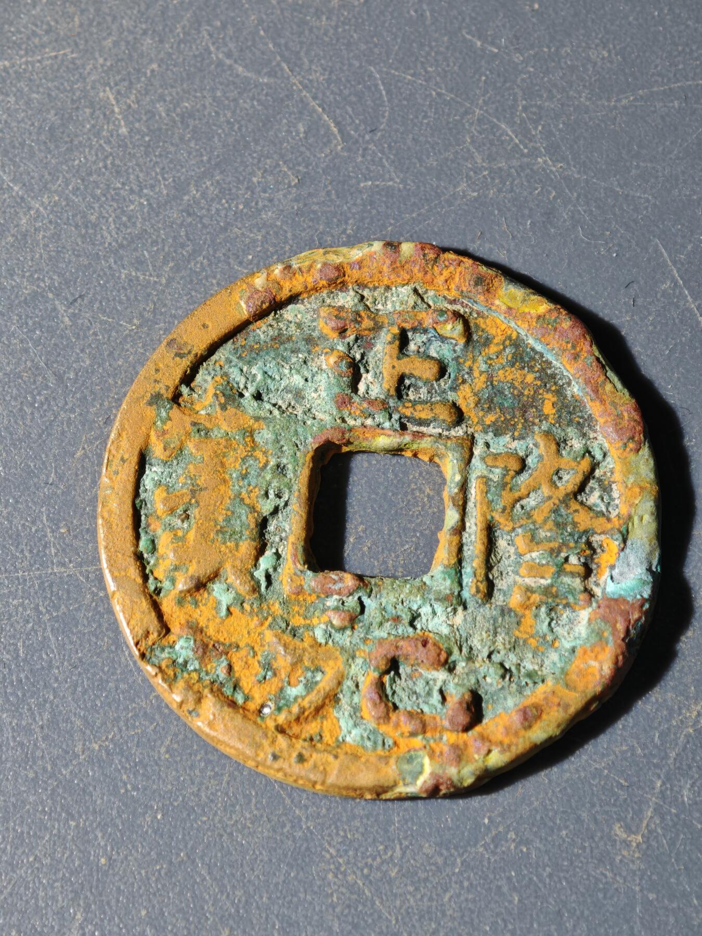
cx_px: 351
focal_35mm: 104
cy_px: 468
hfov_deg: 14.2
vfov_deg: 18.9
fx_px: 2812
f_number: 2
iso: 200
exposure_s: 1/100
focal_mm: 9
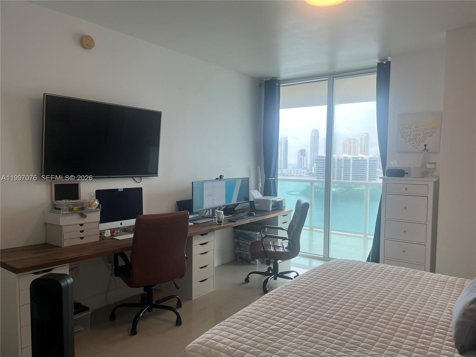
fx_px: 358
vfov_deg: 53.1
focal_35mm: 26
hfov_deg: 67.3
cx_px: 238
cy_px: 178
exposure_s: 1/134
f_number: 1.6
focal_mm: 5.1
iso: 32
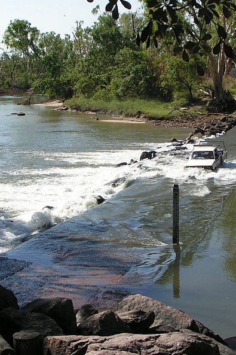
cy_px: 178
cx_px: 139
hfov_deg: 18.6
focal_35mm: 73
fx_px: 718
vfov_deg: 27.7
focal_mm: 8
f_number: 6.3
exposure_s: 1/400
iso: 50
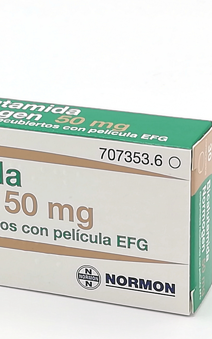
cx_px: 43
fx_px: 1432
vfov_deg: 13.5
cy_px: 220
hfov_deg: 8.4
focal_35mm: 155
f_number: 2.2
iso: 50
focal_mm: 3.83
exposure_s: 1/421
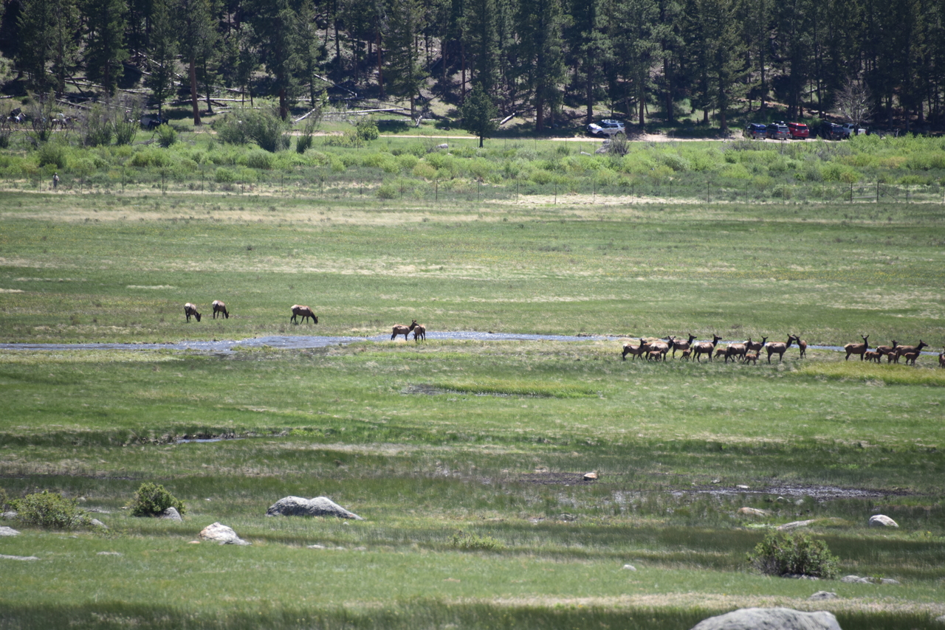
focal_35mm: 300
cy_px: 315
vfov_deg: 4.6
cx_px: 472
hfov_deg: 6.9
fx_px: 7876
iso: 280
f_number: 5.6
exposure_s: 1/640
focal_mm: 300
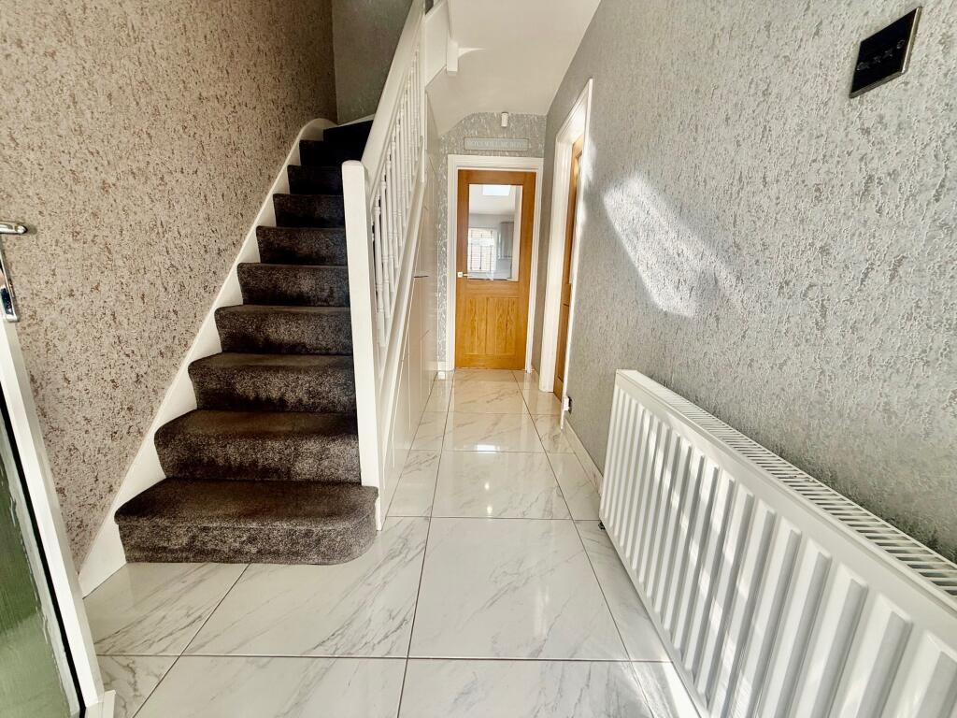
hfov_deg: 102.1
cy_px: 359
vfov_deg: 85.7
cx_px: 478
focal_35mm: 14
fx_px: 387
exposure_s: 1/99
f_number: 2.2
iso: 80
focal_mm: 2.22
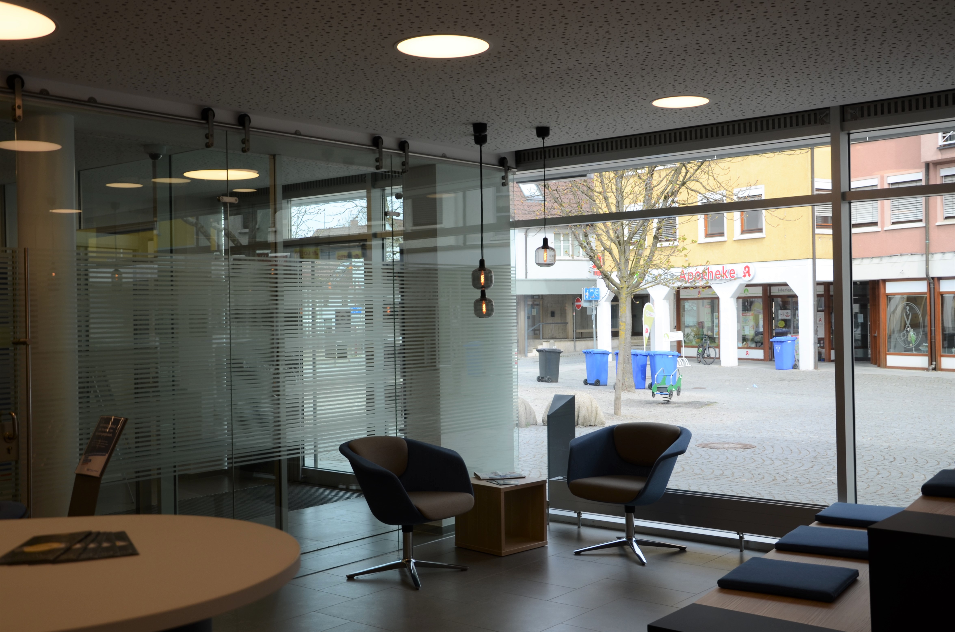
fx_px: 993
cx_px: 478
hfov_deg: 51.4
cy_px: 316
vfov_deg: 35.3
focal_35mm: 38
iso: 100
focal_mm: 25
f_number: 5
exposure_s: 1/125
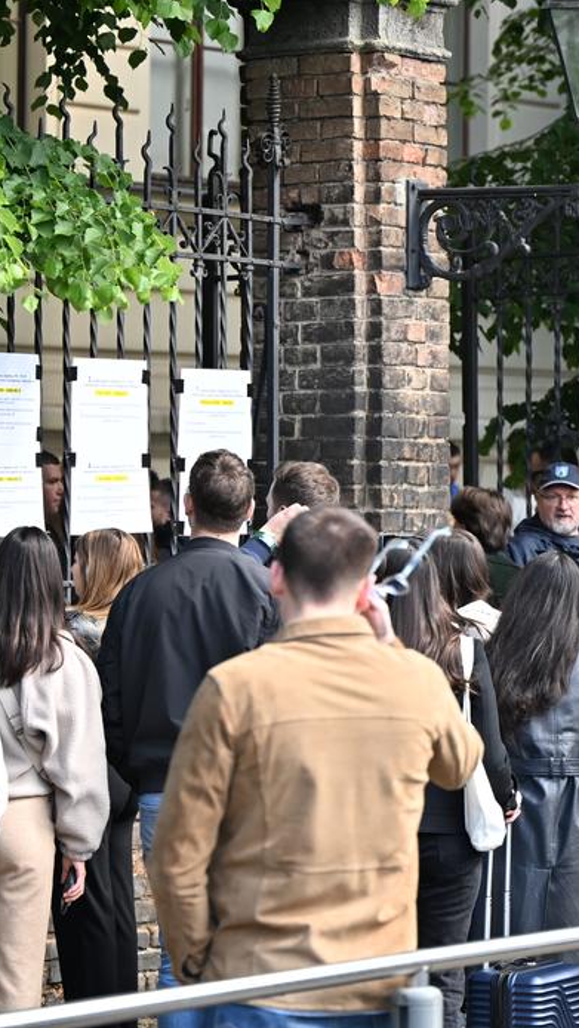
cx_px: 443
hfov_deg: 7.2
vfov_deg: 12.7
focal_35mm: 169
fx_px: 4607
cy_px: 503
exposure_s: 1/1000
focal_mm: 70
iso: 320
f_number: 2.8
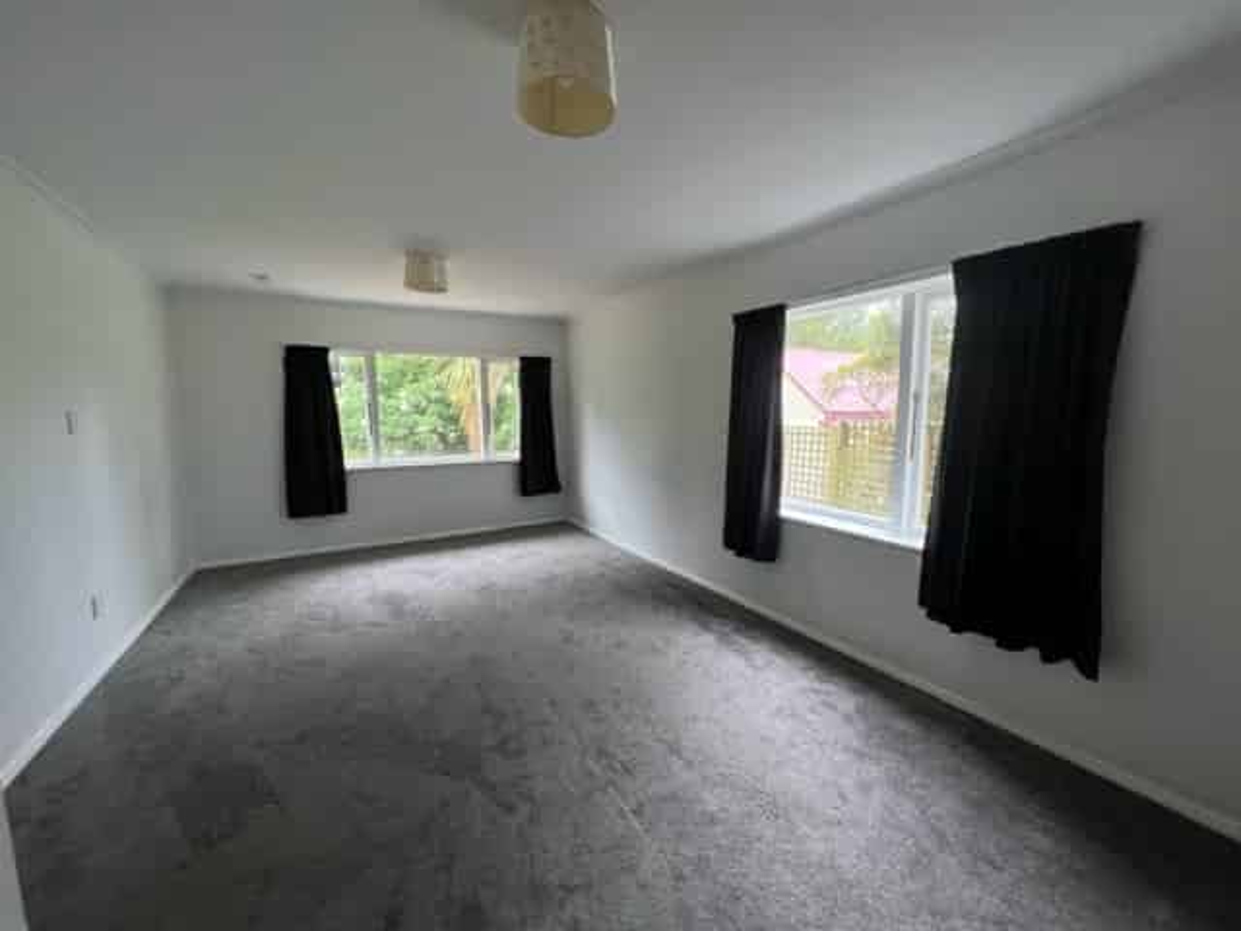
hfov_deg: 106.2
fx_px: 466
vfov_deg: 89.9
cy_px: 466
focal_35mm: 13
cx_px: 620
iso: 50
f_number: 1.8
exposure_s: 1/99
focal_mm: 1.57
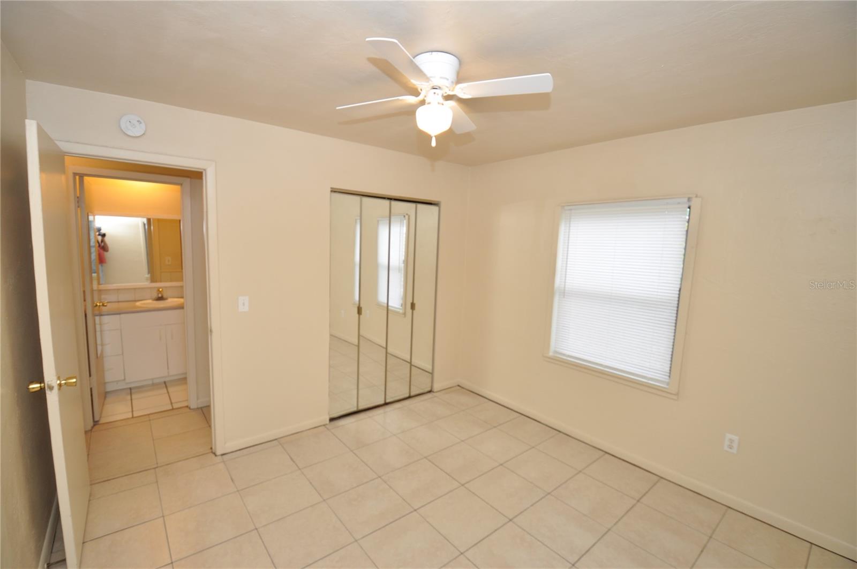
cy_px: 284
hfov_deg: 100.5
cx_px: 428
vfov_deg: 77.2
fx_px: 357
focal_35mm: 15
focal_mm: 10
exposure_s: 1/60
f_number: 4
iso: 400
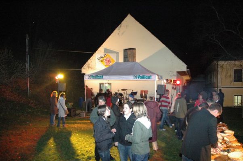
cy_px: 80
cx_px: 122
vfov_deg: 47.8
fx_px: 182
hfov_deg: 67.4
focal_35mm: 27
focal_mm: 18
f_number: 3.5
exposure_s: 1/25
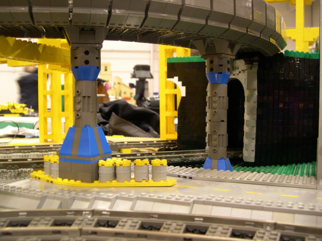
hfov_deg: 49.0
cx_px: 161
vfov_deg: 37.7
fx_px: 353
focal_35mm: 38
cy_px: 120
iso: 400
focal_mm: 8
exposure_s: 1/9
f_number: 2.8
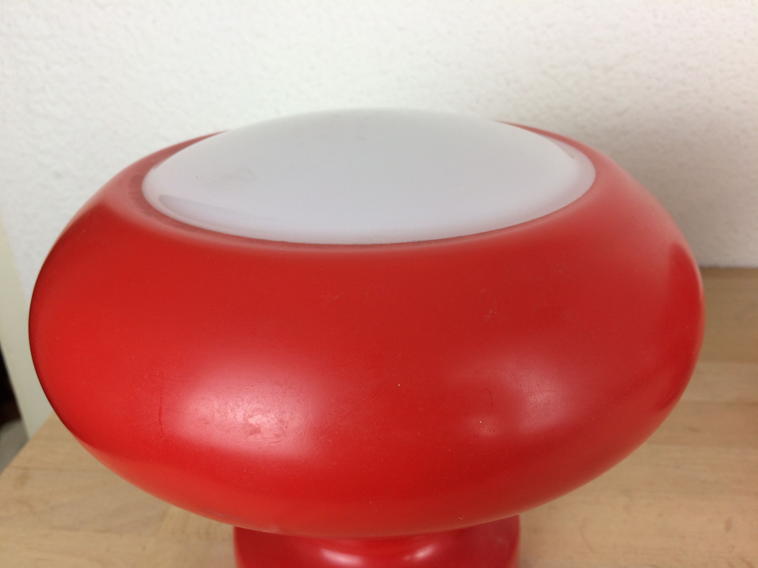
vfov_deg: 48.2
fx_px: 635
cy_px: 284
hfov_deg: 61.7
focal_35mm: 29
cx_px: 379
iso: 40
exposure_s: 1/50
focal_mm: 4.15
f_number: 2.2
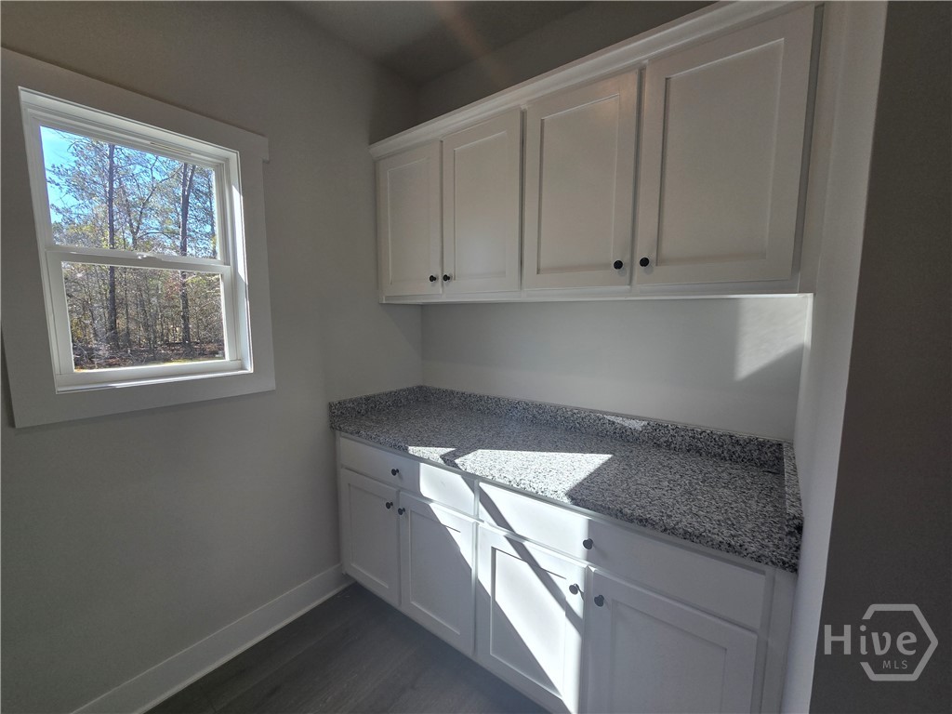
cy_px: 357
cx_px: 476
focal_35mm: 13
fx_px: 358
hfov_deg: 106.2
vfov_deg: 89.9
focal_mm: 2.2
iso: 50
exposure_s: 1/268
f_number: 2.2
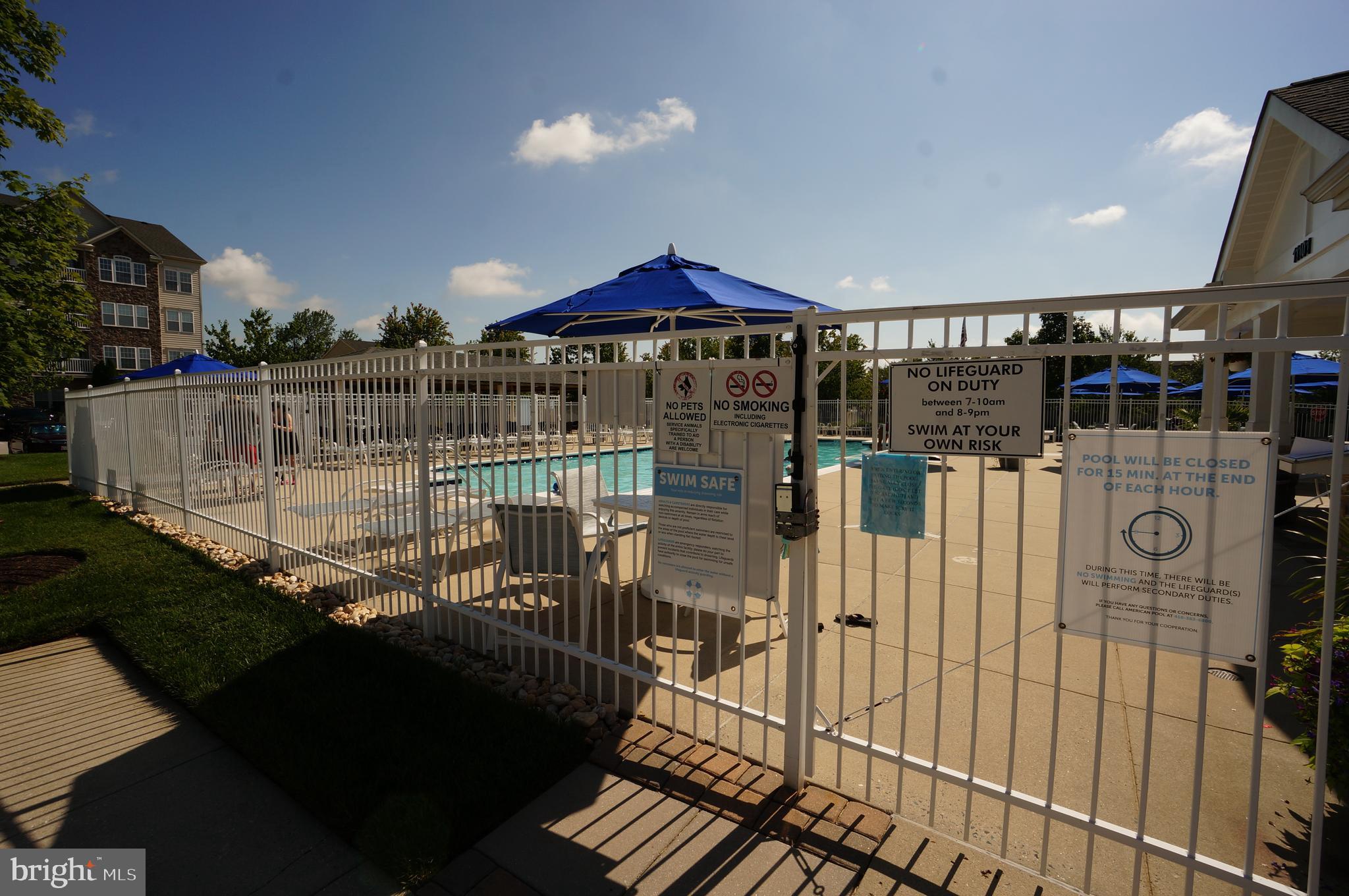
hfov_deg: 100.5
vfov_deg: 77.2
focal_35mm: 15
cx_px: 674
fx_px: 561
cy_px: 448
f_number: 13
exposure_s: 1/250
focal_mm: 10
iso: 100
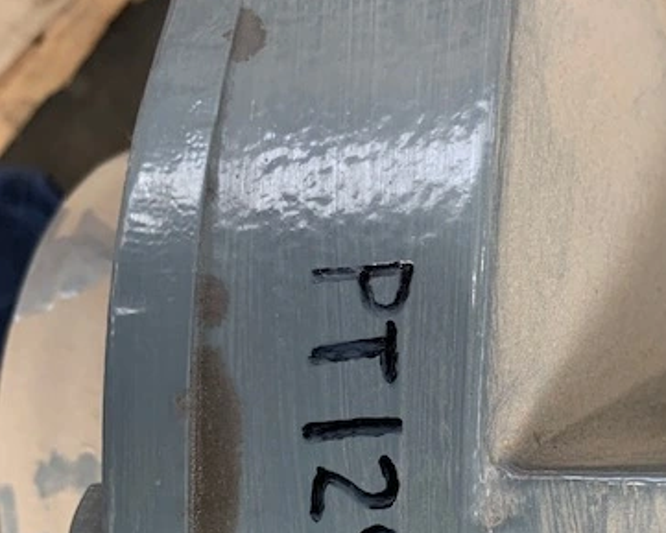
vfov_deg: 31.8
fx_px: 887
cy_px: 481
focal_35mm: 45
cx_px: 441
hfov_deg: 40.7
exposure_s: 1/69
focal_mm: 4.25
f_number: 1.8
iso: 100
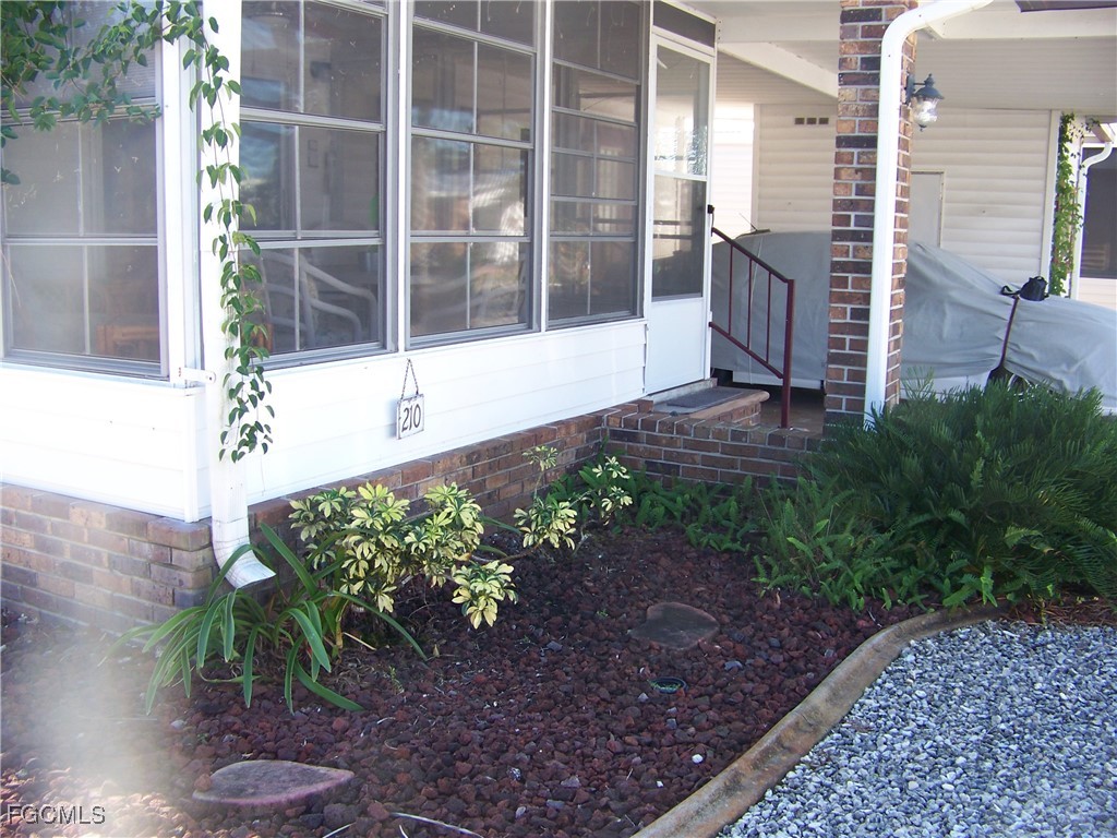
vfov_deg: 39.7
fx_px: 1162
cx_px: 558
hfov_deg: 51.4
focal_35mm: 36
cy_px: 419
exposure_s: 1/100
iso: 64
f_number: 2.8
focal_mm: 5.85
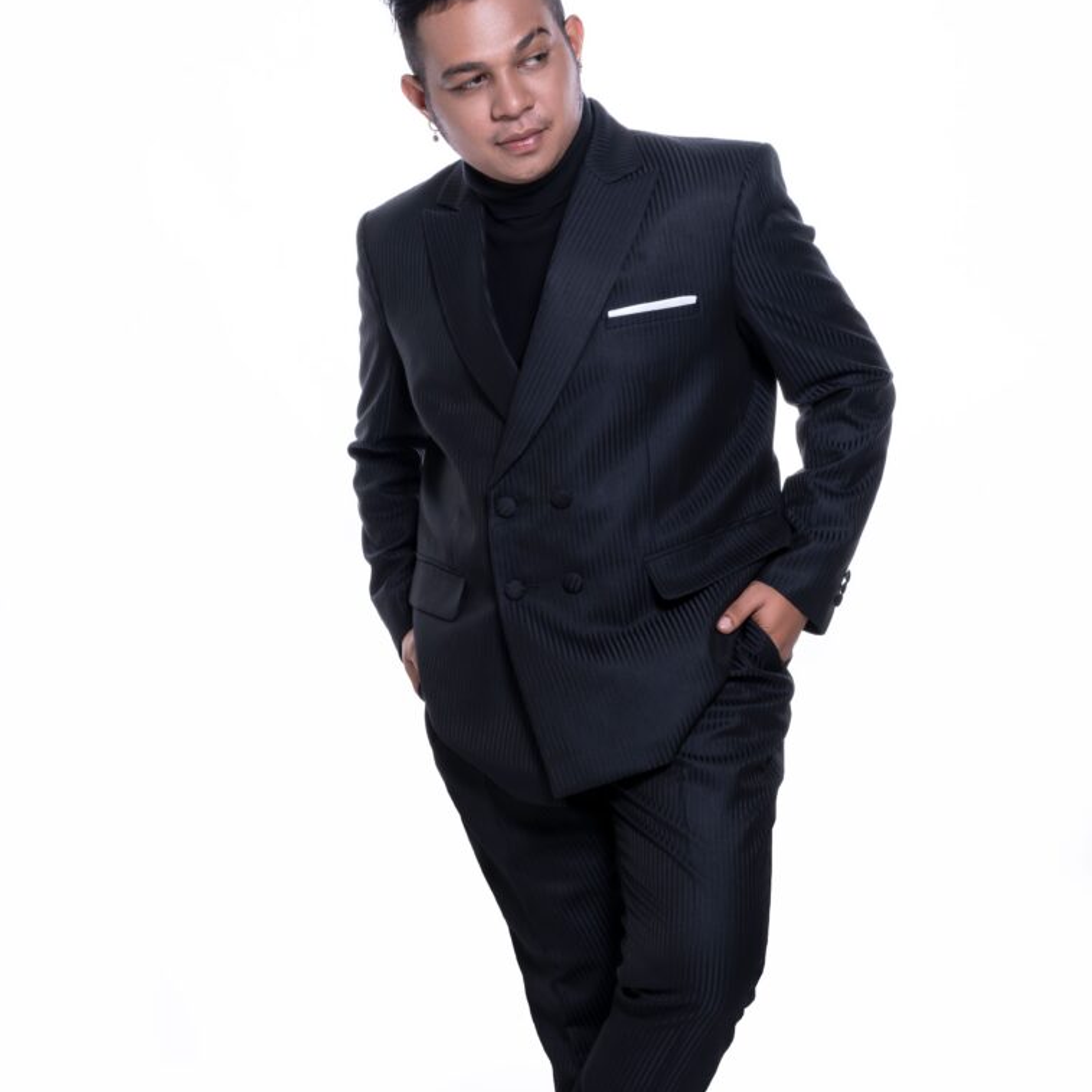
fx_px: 2534
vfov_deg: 24.3
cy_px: 680
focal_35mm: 71
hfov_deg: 24.3
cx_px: 540
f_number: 13
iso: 160
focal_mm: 55
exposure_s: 1/125
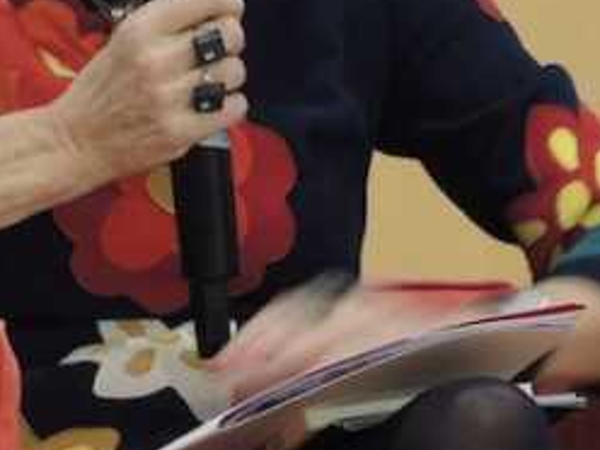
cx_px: 140
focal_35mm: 491
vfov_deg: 3.0
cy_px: -82
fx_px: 8511
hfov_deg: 4.0
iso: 560
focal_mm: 37.4
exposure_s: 1/15
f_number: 4
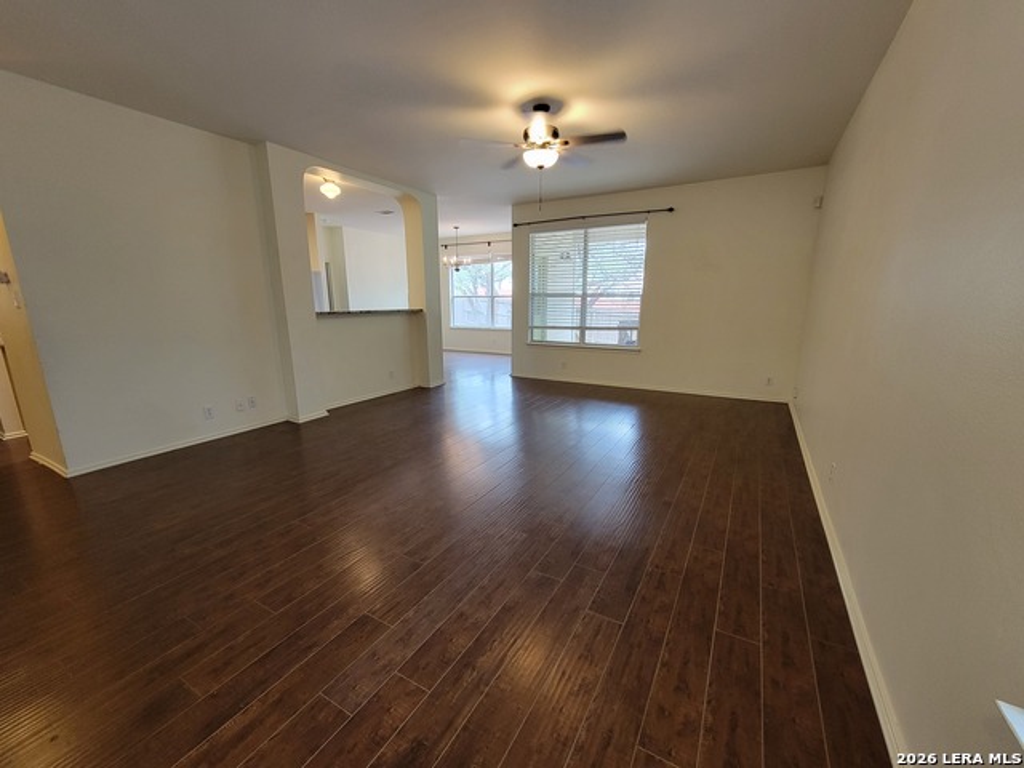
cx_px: 512
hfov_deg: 106.2
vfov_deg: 89.9
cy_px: 384
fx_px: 385
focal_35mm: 13
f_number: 2.2
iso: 320
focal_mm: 2.2
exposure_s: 1/60
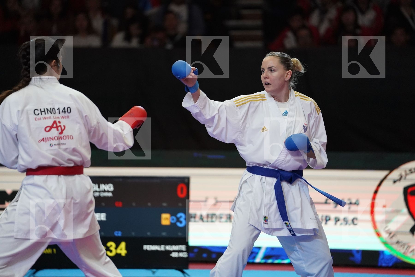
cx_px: 208
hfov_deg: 10.3
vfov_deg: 6.9
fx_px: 2305
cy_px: 138
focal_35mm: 200
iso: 5000
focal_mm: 200
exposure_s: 1/1000
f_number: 2.8
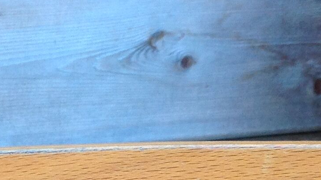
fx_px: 1157
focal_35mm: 136
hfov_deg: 15.8
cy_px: 299
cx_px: 116
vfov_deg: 8.6
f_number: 2.4
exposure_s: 1/120
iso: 64
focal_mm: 4.28
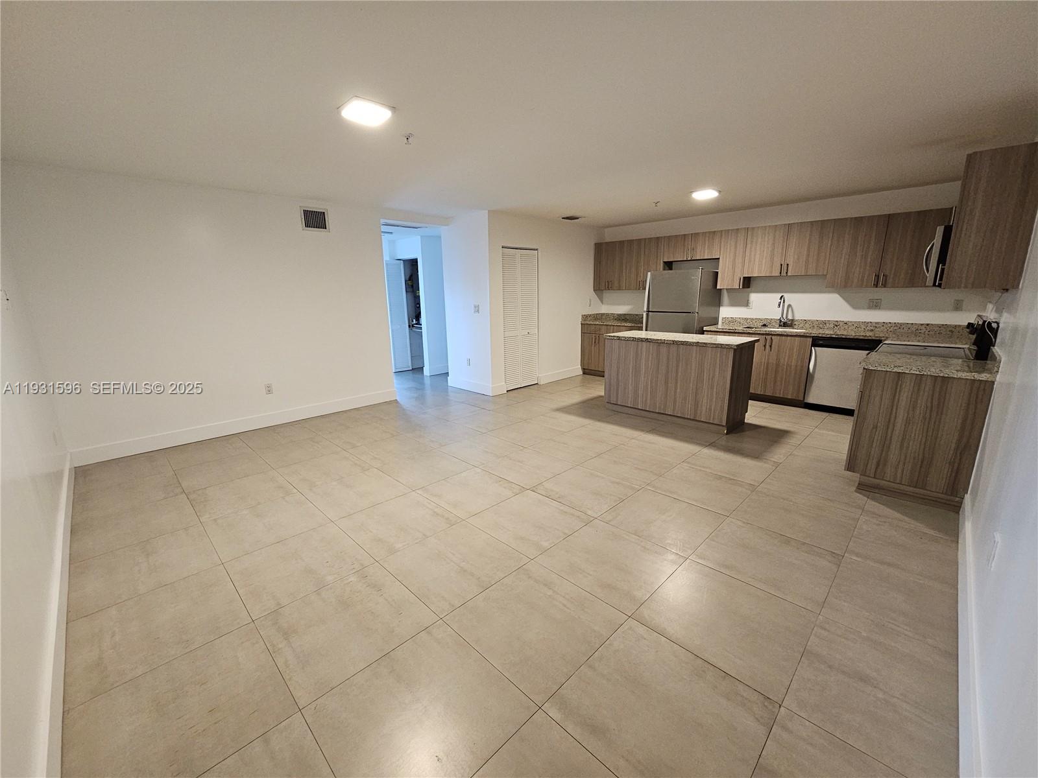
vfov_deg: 89.9
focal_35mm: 13
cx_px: 519
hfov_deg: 106.2
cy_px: 389
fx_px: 390
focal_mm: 2.2
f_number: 2.2
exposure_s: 1/30
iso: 400
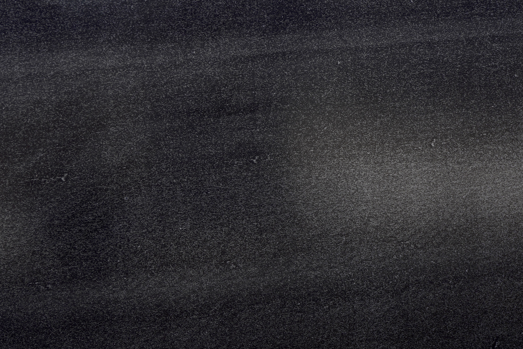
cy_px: 174
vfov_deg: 13.0
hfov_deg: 19.5
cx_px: 262
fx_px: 1525
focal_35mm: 105
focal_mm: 70
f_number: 9
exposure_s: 1/50
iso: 200
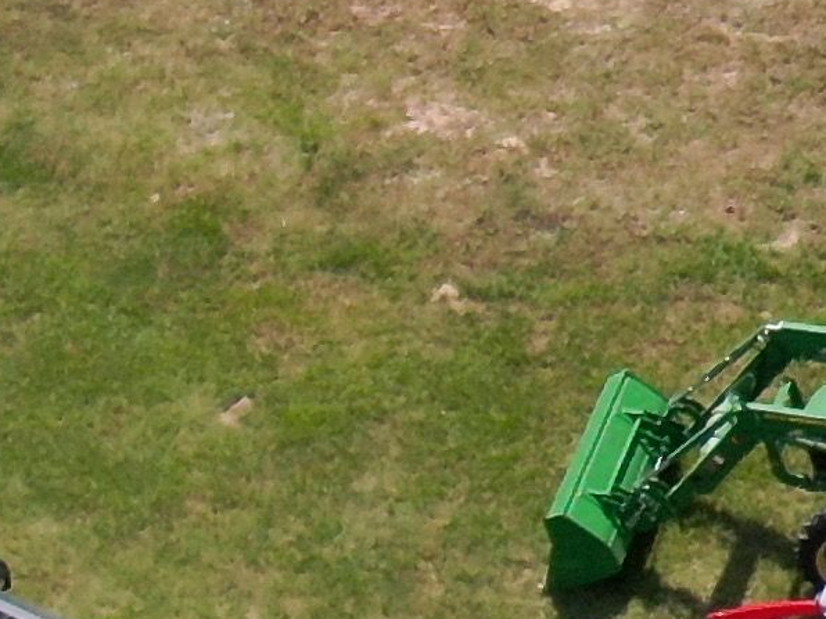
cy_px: -508
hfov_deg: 5.7
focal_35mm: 322
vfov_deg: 4.6
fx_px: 7683
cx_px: 2486
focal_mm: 8.6
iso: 100
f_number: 3.8
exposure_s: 1/240
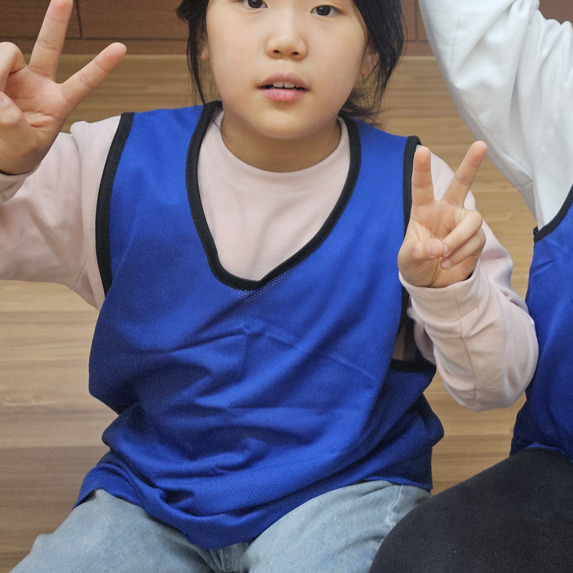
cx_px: 642
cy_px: 100
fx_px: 936
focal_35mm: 50
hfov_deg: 30.2
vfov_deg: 32.9
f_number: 1.8
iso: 100
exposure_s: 1/120
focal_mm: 5.4
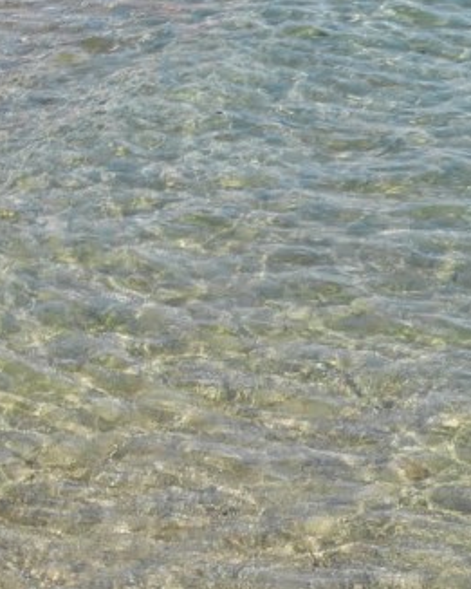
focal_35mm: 119
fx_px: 2073
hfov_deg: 12.6
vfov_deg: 15.8
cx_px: 593
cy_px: 603
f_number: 8
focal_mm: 24
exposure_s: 1/250
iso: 100
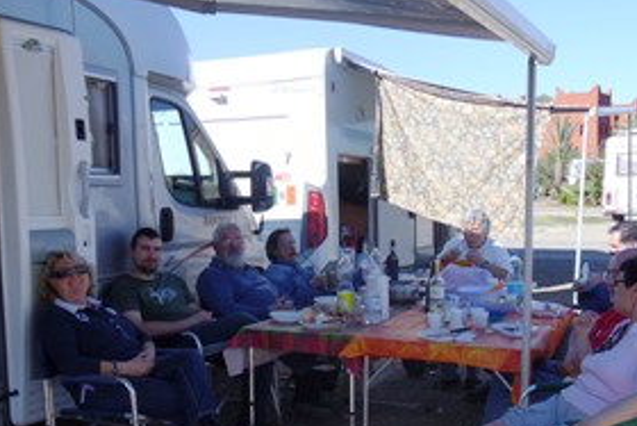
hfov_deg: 42.7
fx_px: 814
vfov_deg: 29.1
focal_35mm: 46
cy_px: 289
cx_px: 348
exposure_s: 1/558
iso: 80
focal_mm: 5.6
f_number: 3.3
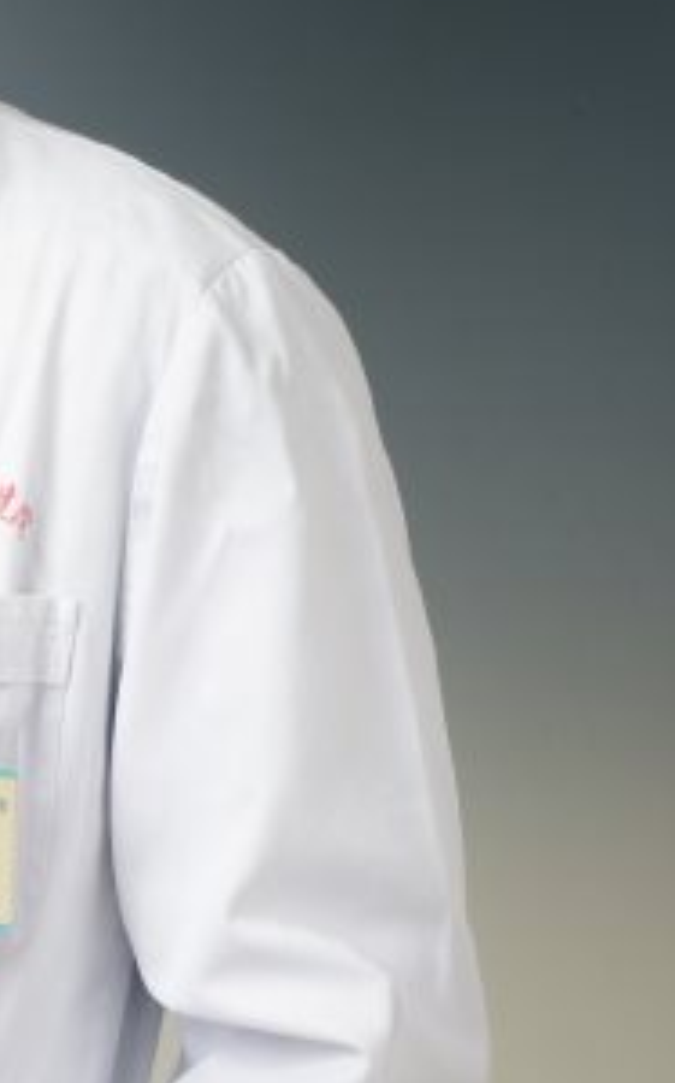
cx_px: -242
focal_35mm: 162
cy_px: 520
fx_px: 4777
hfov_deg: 8.0
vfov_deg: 12.9
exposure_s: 1/160
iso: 200
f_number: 13
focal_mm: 62
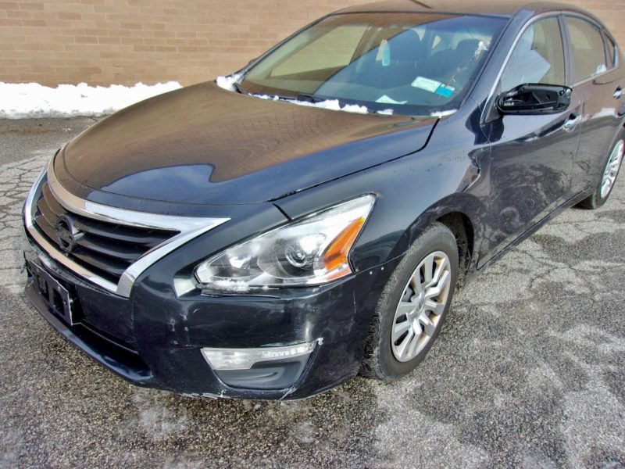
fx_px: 487
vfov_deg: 51.4
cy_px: 234
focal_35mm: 27
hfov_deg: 65.3
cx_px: 312
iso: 80
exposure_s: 1/52
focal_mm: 4.9
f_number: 10.4
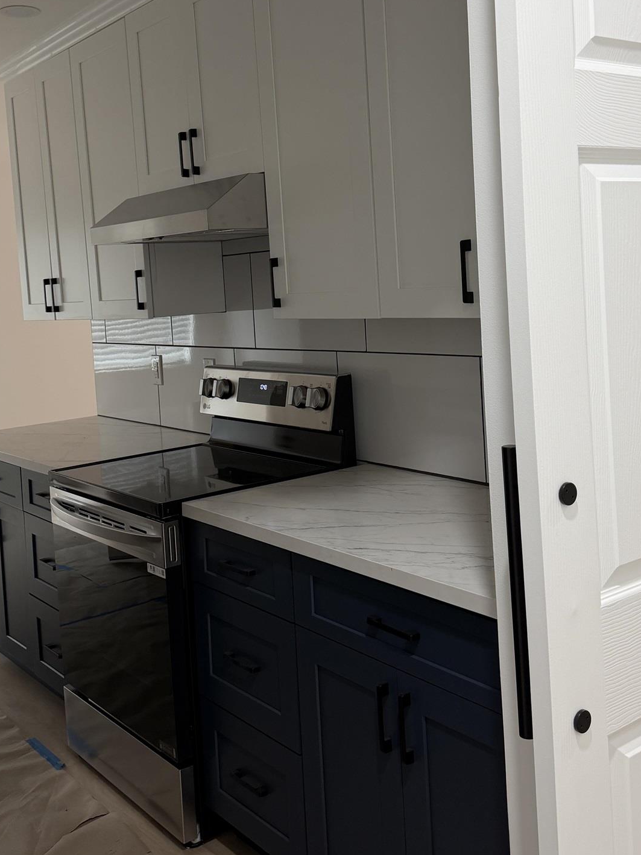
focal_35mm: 39
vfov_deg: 47.5
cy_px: 330
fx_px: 963
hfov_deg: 36.8
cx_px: 329
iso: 160
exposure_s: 1/60
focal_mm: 6.76
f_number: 1.78
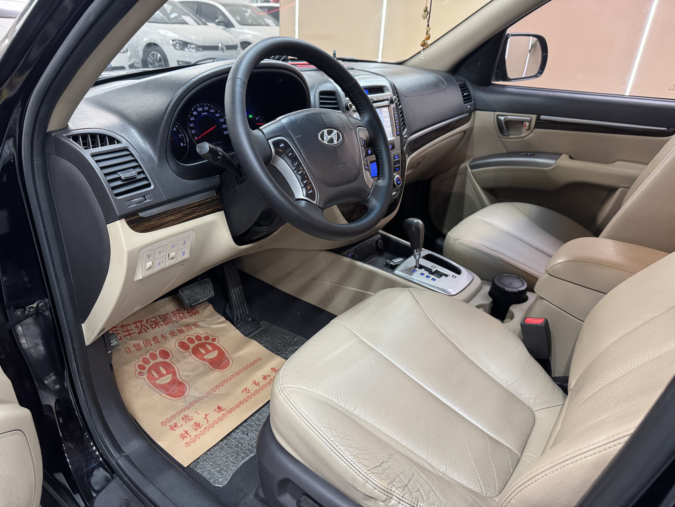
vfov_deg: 56.8
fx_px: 468
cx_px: 338
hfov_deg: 71.6
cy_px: 254
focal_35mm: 24
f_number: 1.78
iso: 500
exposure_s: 1/60
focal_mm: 6.76
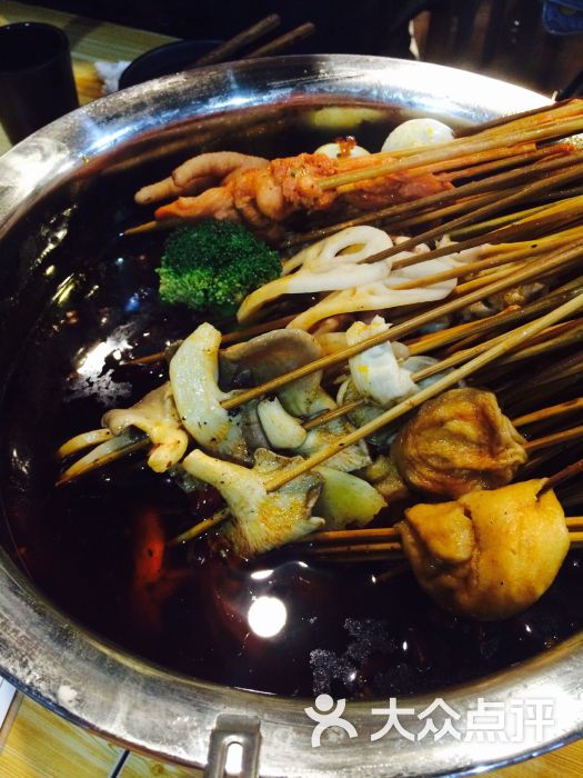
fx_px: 651
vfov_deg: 61.7
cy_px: 389
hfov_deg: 48.2
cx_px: 292
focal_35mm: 29
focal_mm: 4.15
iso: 320
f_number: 2.2
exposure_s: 1/33
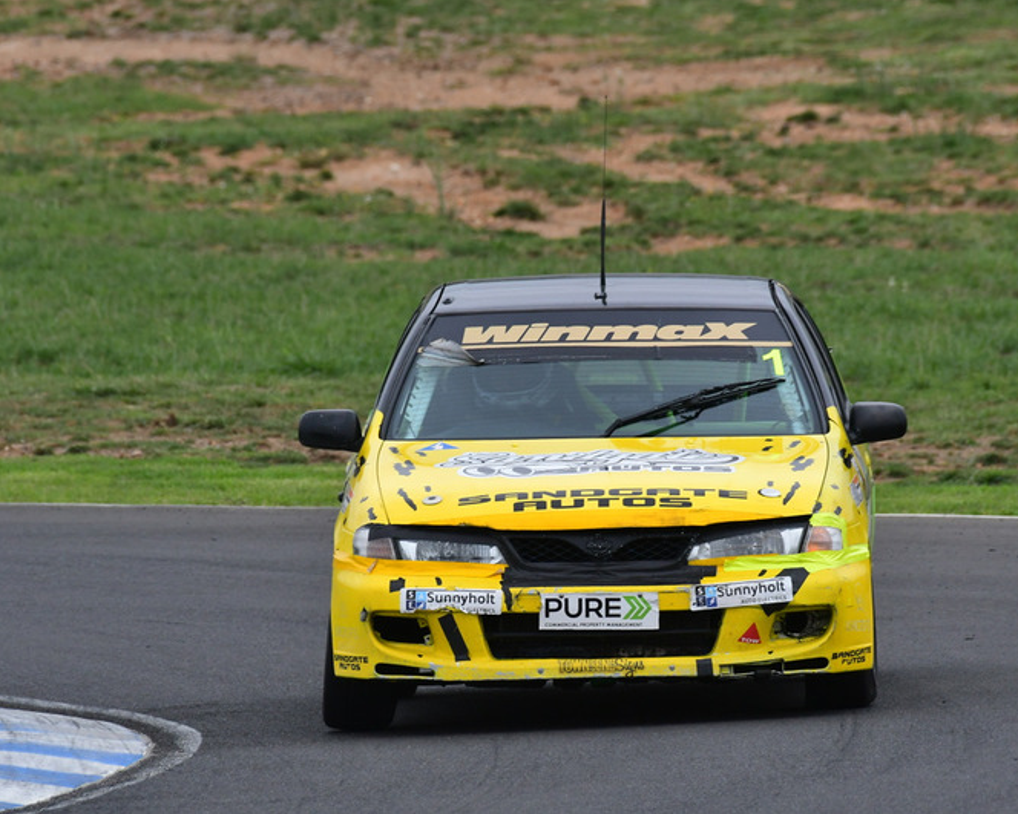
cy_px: 406
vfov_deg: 1.8
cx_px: 538
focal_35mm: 848
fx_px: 25546
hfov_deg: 2.3
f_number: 11
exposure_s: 1/640
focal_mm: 500
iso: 800
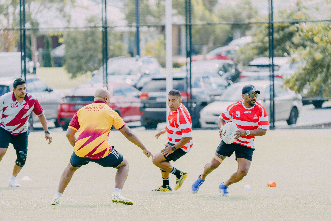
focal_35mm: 382
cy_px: 110
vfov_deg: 3.6
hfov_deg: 5.4
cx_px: 166
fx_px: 3512
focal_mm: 382
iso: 200
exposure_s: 1/500
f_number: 6.3
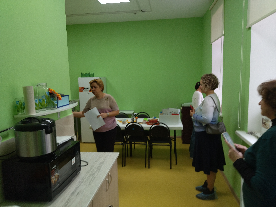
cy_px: 104
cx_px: 138
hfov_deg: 65.3
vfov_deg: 51.4
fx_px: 215
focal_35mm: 27
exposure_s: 1/50
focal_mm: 4.74
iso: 106
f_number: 1.79
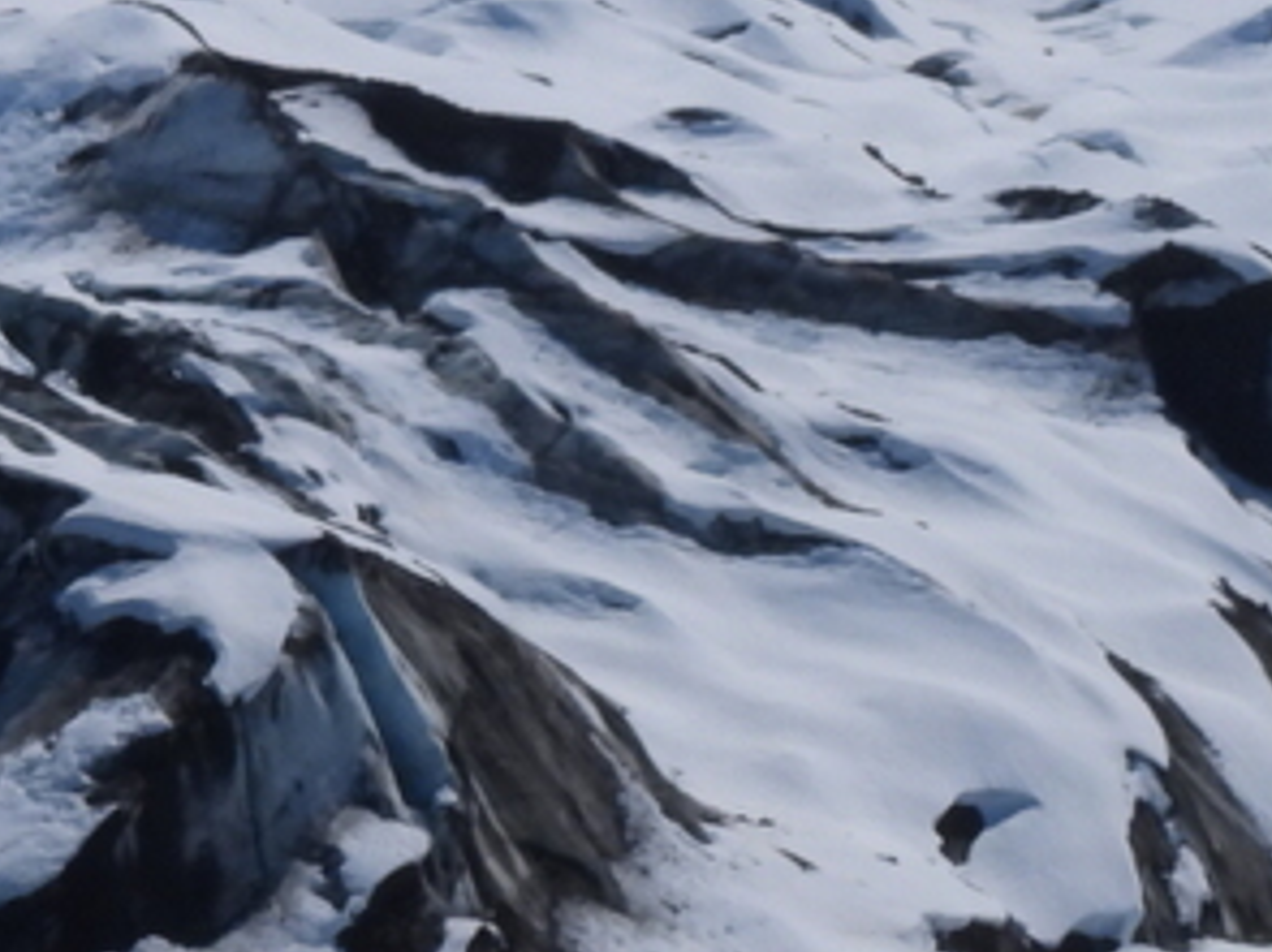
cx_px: 681
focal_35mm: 586
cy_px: -220
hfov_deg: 3.4
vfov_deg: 2.5
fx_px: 21524
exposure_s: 1/1600
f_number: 6.3
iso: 100
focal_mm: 24.1
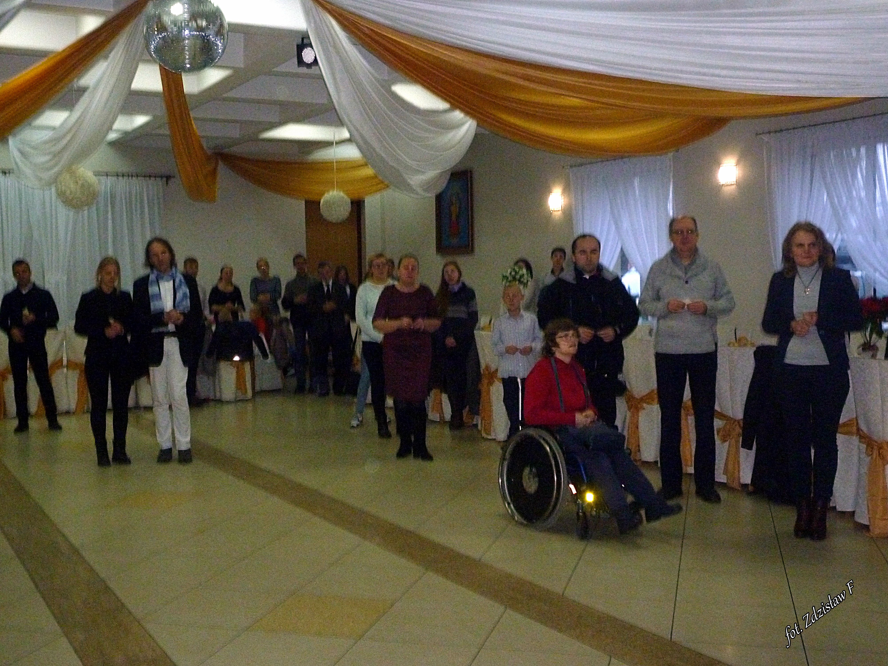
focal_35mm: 39
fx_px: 1000
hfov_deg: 47.9
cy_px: 333
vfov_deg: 36.8
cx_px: 444
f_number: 4
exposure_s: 1/60
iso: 500
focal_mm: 6.8
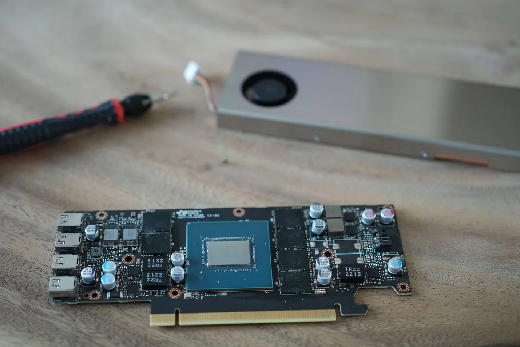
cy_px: 166
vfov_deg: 24.2
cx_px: 253
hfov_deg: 35.6
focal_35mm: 56
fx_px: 809
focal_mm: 50
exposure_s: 1/50
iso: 800
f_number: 2.5
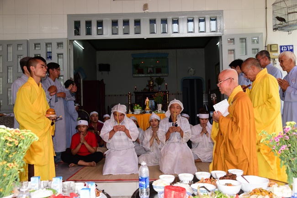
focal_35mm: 34
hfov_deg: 55.8
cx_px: 148
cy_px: 99
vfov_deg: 38.9
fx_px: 281
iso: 200
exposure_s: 1/100
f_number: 5.6
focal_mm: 34
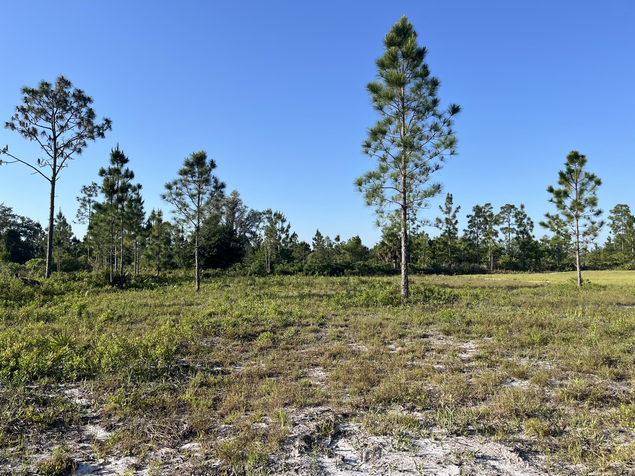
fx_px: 477
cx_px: 318
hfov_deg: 67.3
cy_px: 238
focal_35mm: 26
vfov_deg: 53.1
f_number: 1.6
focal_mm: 5.1
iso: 50
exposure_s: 1/2571
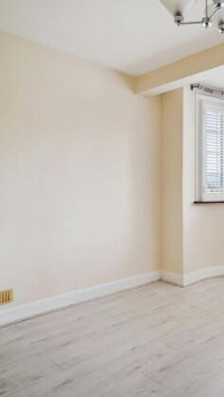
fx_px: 274
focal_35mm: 26
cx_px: 219
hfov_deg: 39.7
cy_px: 192
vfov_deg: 71.9
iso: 320
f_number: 4
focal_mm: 16
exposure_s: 1/30
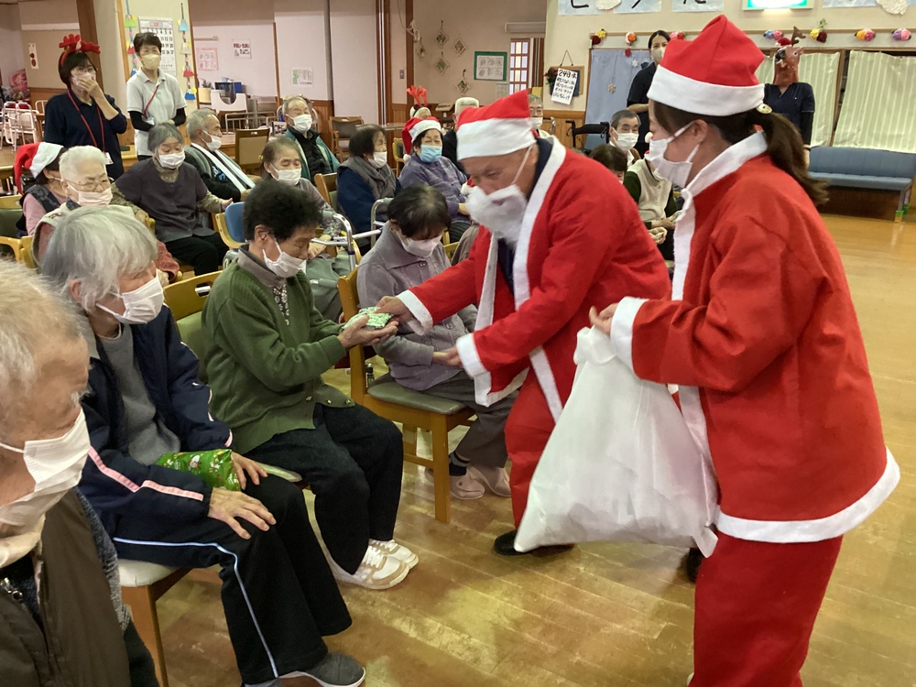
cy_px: 344
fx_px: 820
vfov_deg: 45.4
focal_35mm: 31
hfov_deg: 58.4
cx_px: 458
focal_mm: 3.3
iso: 400
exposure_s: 1/40
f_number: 2.4
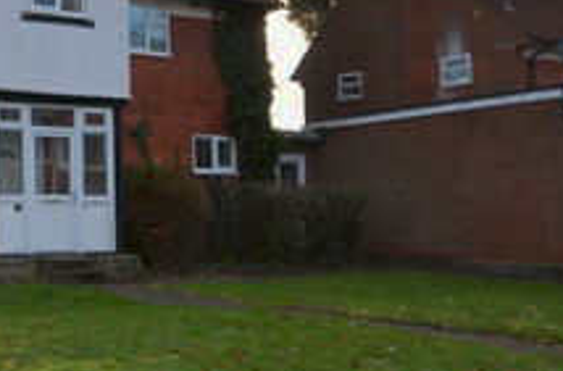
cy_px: 157
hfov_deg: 29.2
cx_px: -121
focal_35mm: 59
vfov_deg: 22.8
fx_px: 919
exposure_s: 1/250
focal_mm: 12
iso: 100
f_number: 5
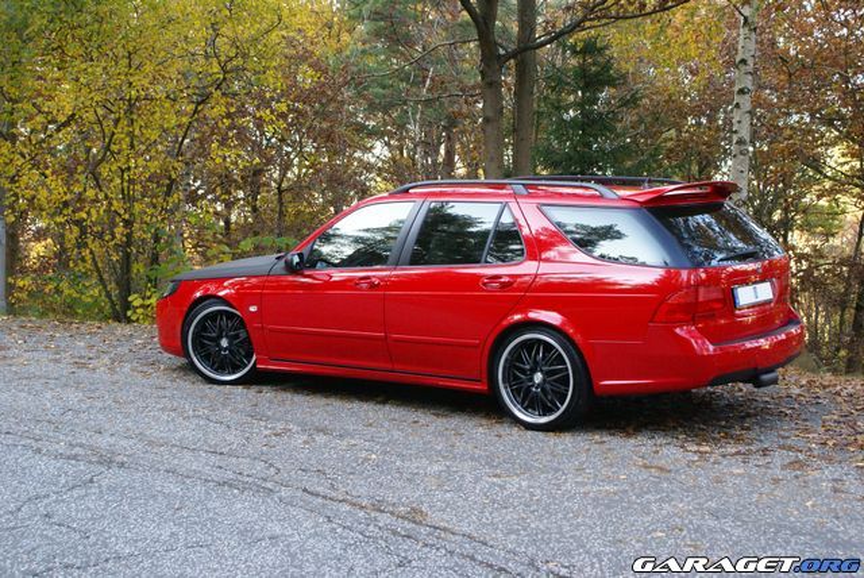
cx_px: 432
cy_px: 289
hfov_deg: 37.8
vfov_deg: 25.8
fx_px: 1261
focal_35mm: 52
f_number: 5.6
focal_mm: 35
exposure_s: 1/60
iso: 500
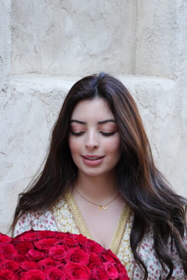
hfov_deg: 11.3
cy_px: 229
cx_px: 88
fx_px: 943
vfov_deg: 16.7
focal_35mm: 121
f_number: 6.3
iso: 640
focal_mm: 59.6
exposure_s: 1/125
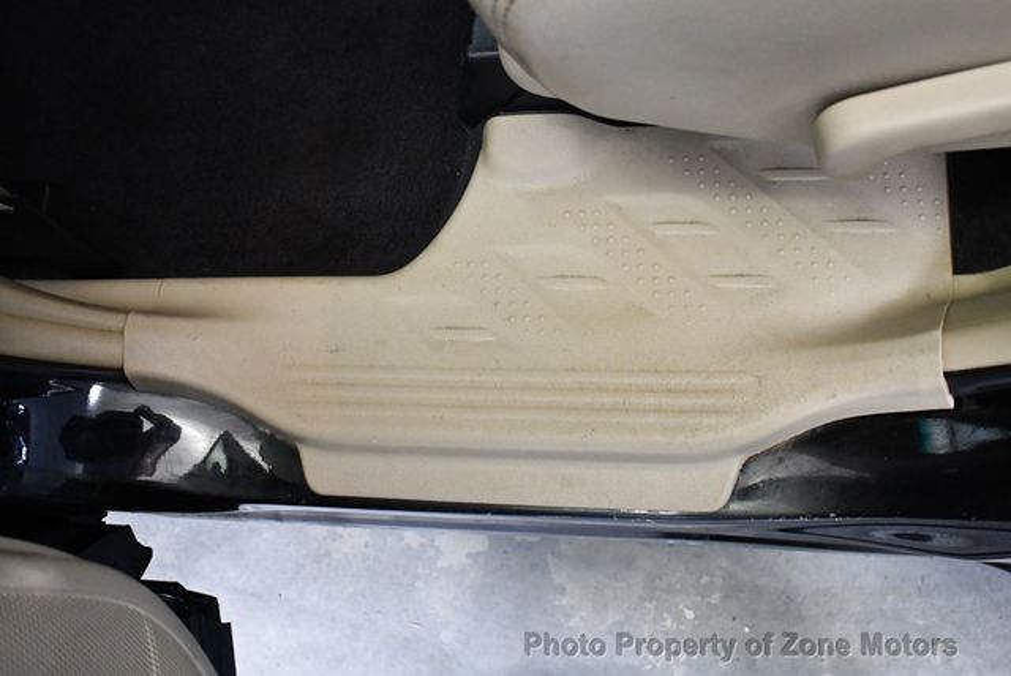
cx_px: 506
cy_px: 338
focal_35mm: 36
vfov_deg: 36.9
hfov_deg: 53.1
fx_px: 1012
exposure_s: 1/60
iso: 3200
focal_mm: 18
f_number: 3.5
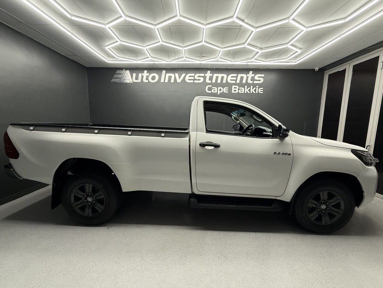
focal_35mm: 14
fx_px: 155
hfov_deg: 102.1
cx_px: 192
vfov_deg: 85.7
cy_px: 144
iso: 200
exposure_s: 1/100
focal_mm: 2.22
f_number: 2.2
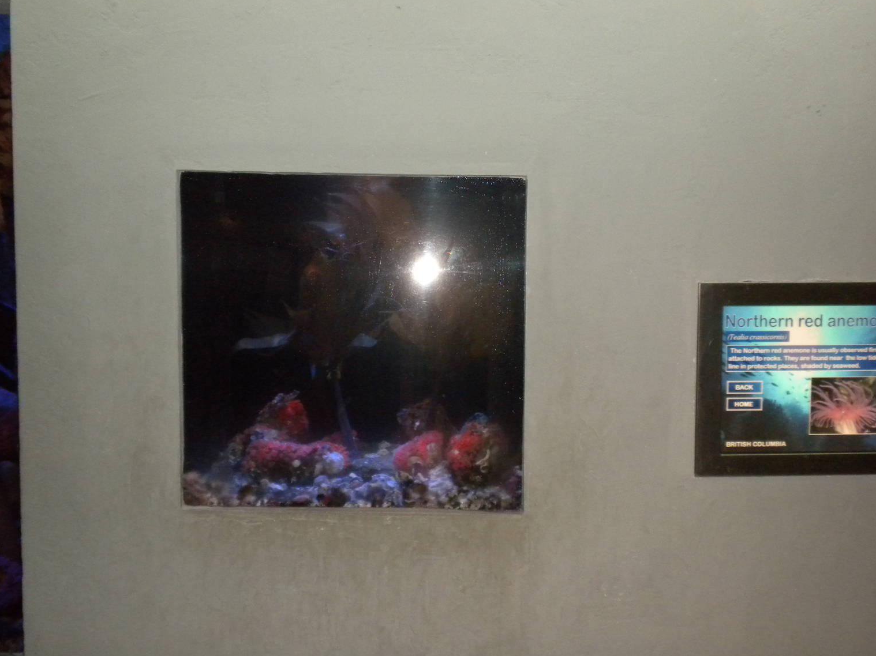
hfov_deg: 47.9
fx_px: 987
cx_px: 460
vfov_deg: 36.8
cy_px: 322
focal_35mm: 39
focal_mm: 6.6
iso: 400
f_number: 3.5
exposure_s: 1/30
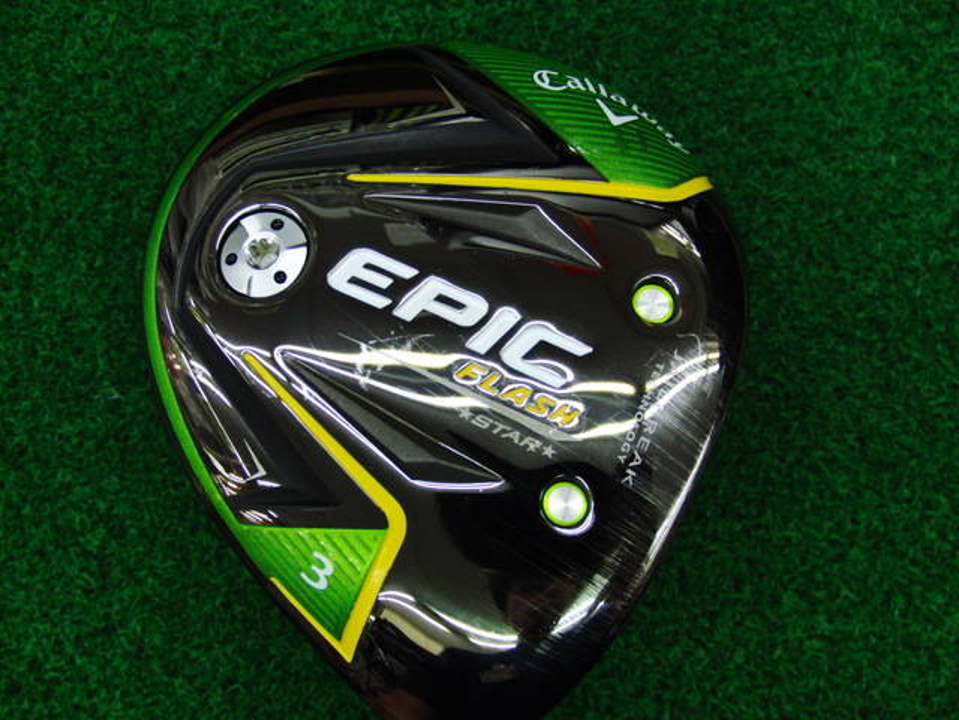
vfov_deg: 38.7
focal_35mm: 37
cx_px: 480
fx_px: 1025
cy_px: 360
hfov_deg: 50.1
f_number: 3.6
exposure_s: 1/80
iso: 250
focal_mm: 6.42
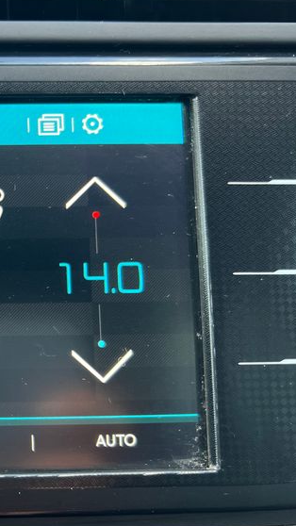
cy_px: 280
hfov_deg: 20.4
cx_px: -122
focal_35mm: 52
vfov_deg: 39.8
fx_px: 725
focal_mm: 5.7
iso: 125
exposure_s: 1/121
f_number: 1.5
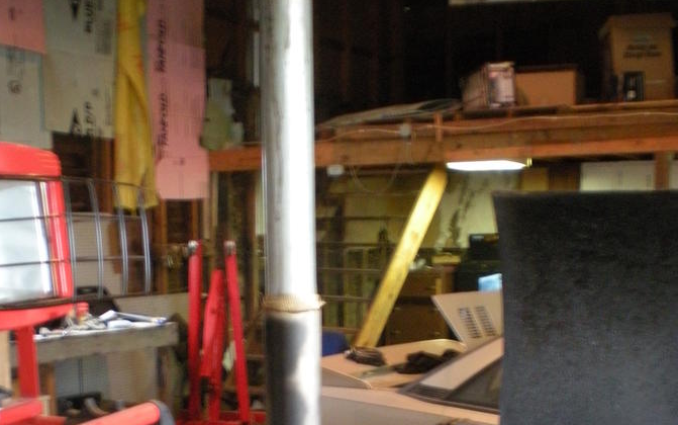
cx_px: 340
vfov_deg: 23.2
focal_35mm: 54
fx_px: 998
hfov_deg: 37.5
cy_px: 403
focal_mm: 6.3
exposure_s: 1/8
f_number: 3.1
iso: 452
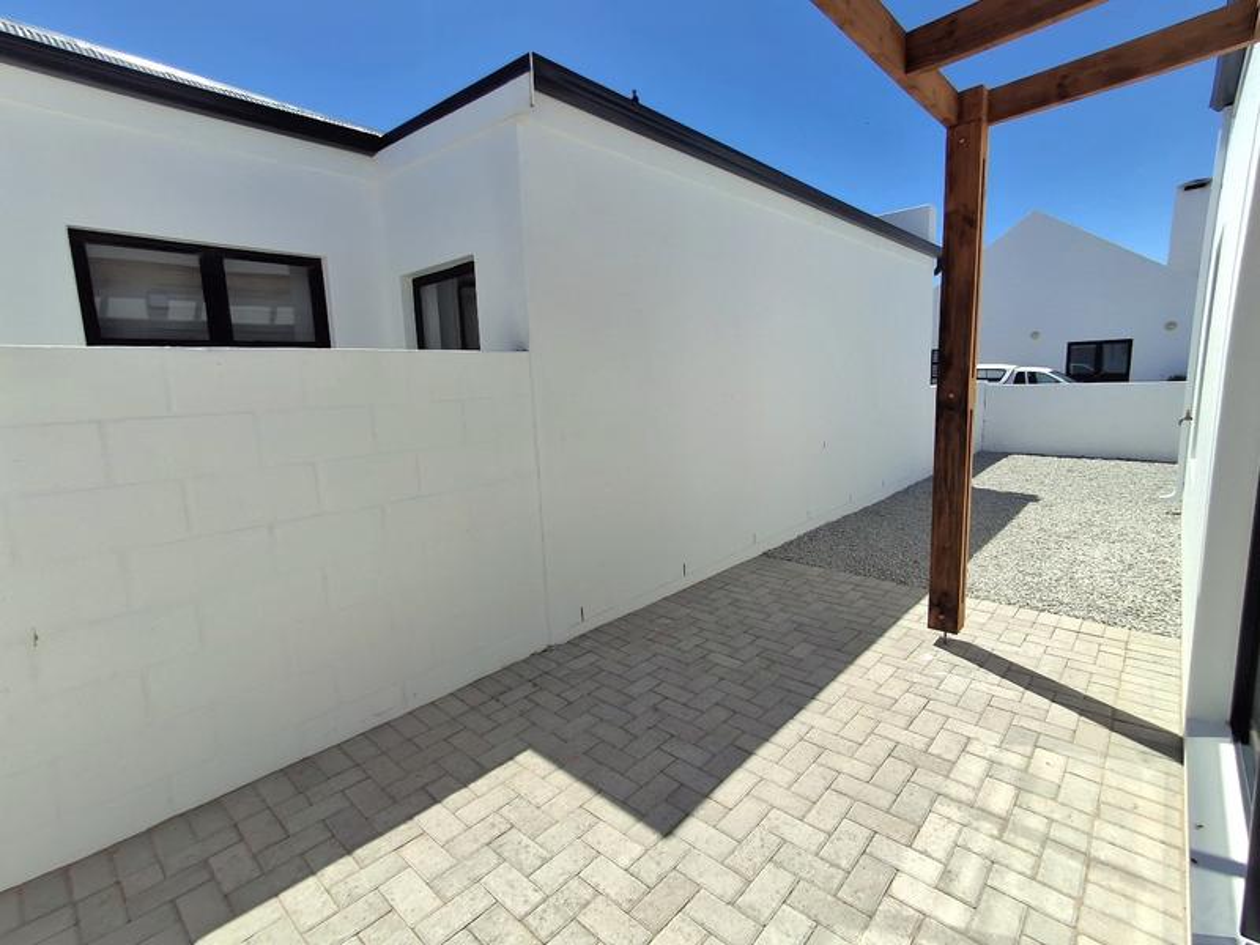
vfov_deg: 78.1
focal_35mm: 16
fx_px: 582
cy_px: 472
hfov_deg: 94.5
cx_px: 630
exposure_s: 1/2500
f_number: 2.2
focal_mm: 1.64
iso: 40
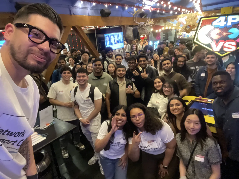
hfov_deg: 73.9
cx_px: 120
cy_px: 90
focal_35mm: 23
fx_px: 159
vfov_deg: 58.9
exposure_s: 1/15
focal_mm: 2.71
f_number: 2.2
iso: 1000
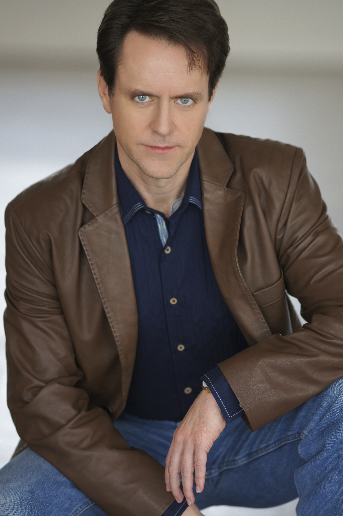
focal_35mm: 202
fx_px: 2900
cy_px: 258
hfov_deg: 6.8
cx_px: 172
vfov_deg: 10.2
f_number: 2
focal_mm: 135
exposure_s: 1/250
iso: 250
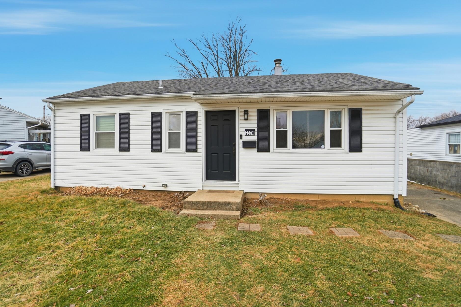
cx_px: 230
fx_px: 205
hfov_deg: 96.8
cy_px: 144
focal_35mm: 16
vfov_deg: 73.6
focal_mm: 10
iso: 100
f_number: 4
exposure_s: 1/4000
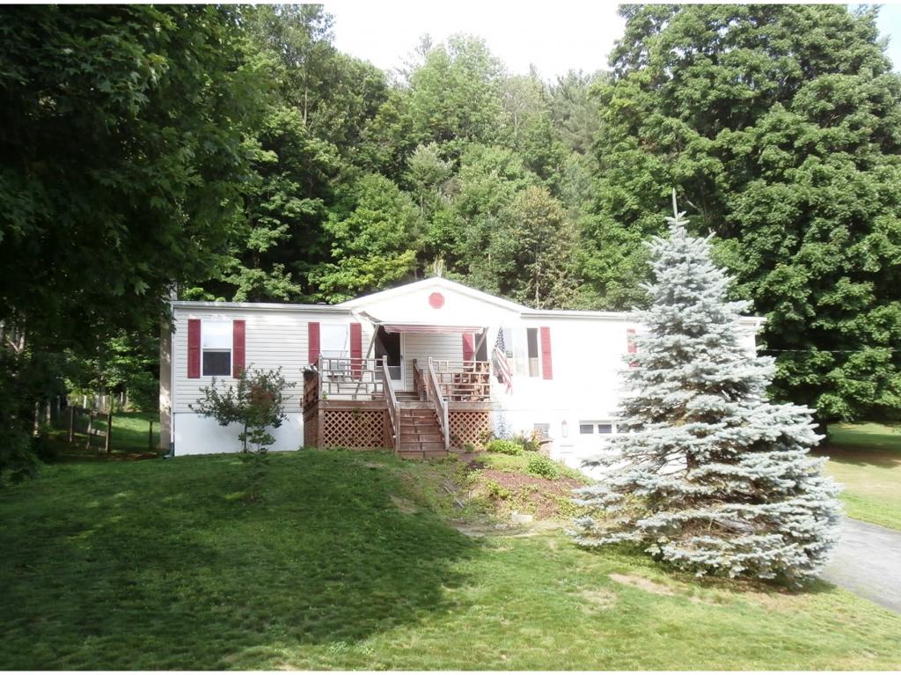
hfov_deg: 60.0
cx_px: 450
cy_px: 338
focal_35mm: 30
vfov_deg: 46.8
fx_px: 780
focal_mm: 5.36
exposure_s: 1/250
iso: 100
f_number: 3.5
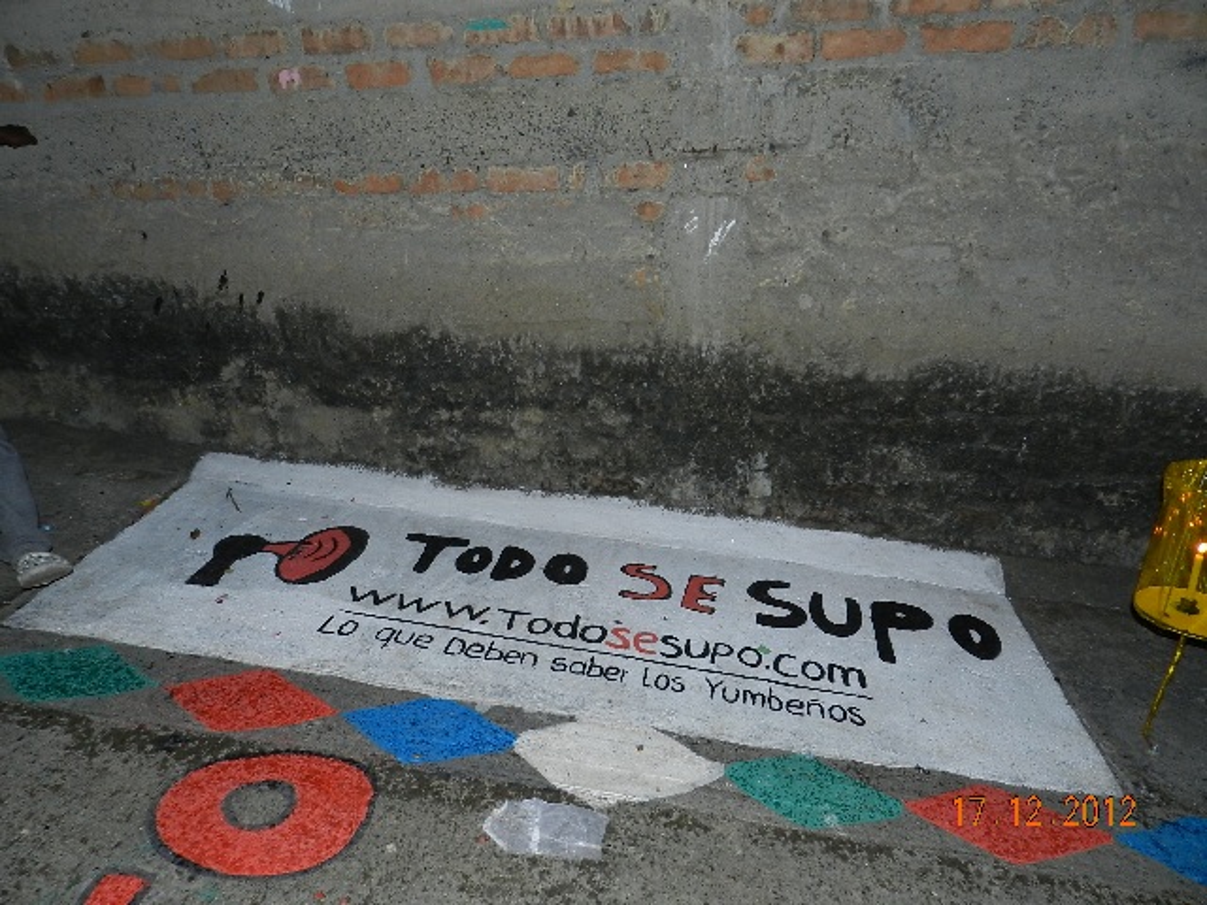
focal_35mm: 23
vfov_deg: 58.9
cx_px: 604
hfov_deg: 73.9
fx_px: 802
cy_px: 452
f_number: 3.4
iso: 200
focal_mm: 4
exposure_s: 1/30
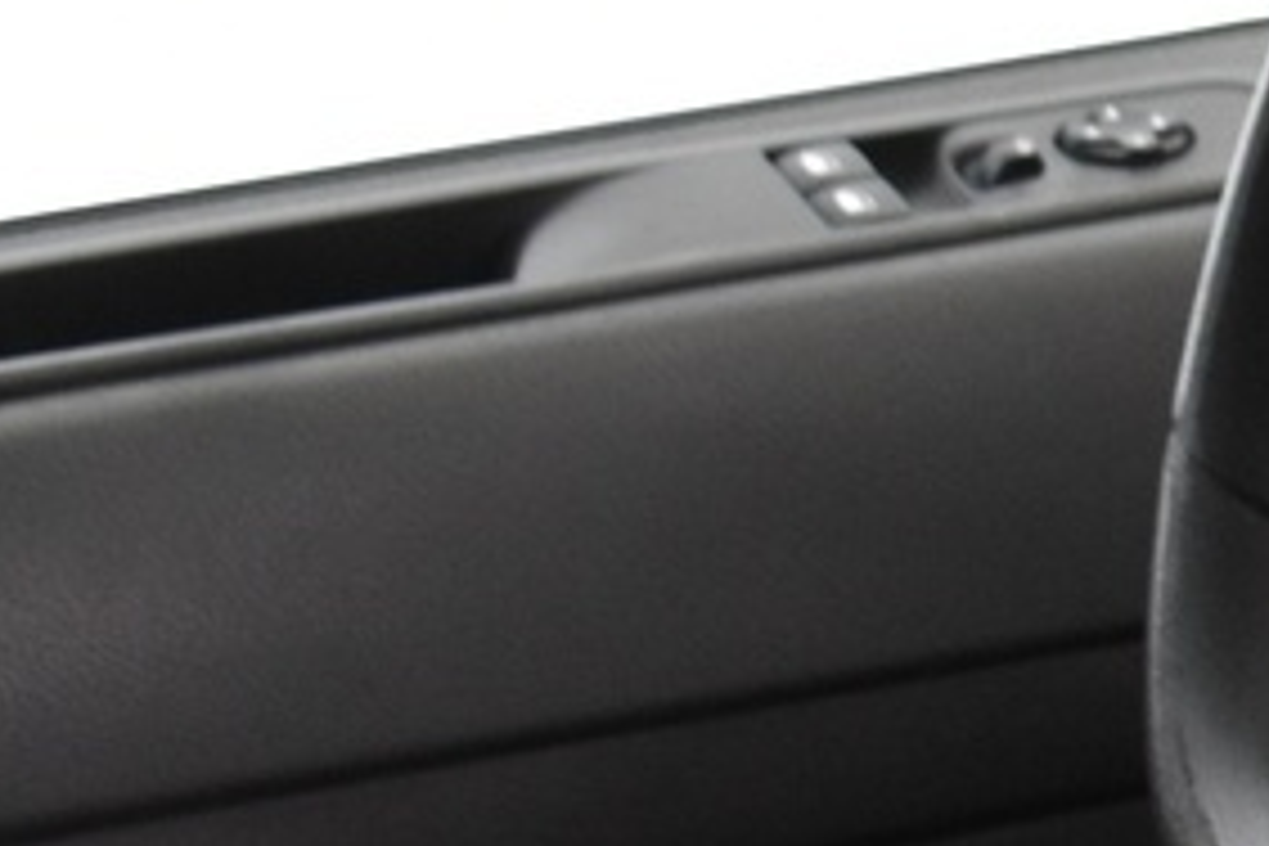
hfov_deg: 7.5
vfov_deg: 5.5
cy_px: 1012
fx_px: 8807
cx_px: 3388
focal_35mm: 250
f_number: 5
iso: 1250
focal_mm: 29
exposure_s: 1/10
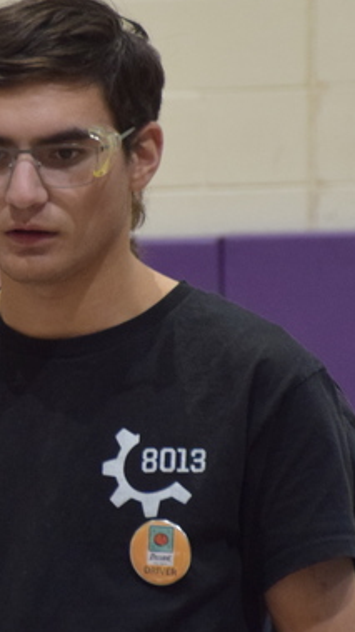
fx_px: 7954
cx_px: -173
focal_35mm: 475
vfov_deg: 4.5
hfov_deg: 2.6
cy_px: 344
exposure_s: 1/60
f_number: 5.6
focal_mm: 112
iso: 1100
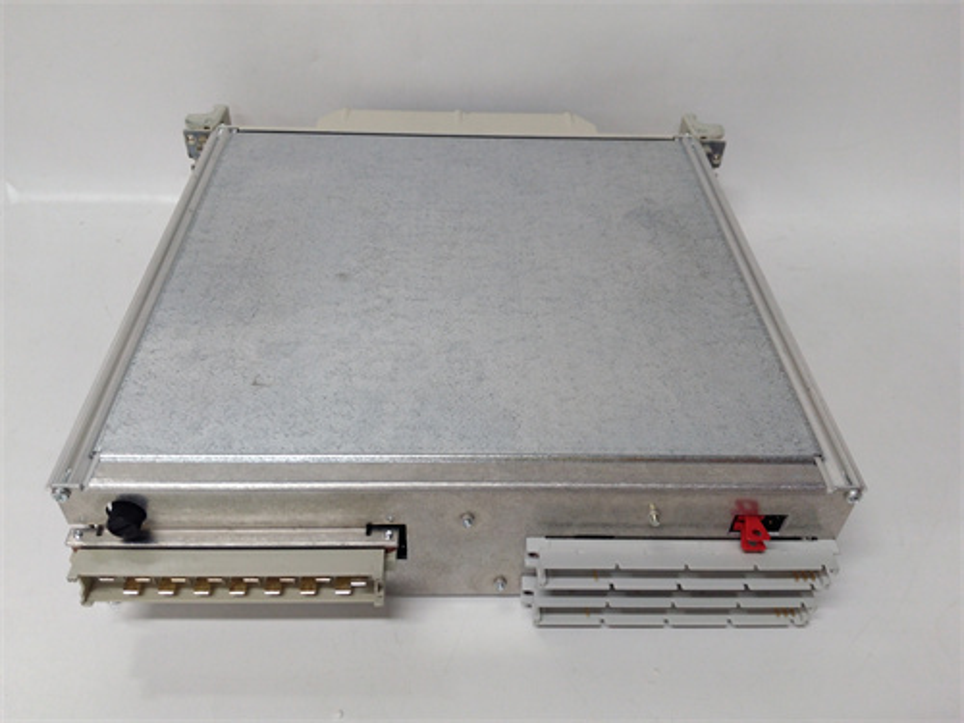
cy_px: 362
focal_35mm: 27
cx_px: 482
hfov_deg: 65.3
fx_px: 752
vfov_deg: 51.4
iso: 167
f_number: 2
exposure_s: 1/33
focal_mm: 3.79
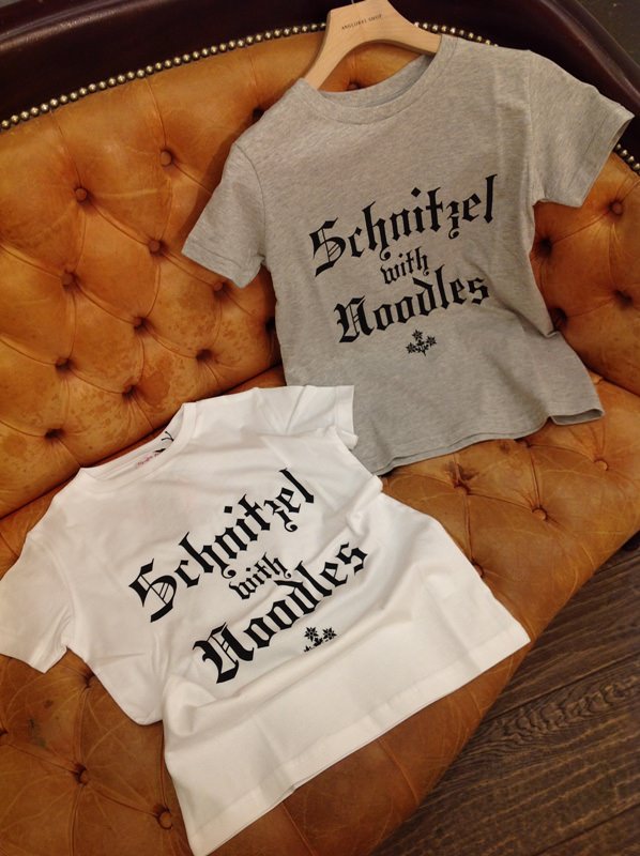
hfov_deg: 40.6
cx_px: 320
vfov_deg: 52.7
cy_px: 428
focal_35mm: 35
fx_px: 865
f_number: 2.4
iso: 80
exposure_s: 1/20
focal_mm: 4.28
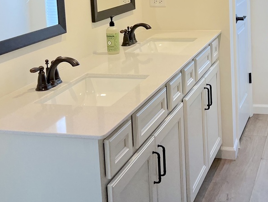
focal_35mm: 63
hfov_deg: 30.3
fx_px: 488
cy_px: 29
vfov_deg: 22.8
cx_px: 193
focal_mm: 5.7
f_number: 1.5
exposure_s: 1/120
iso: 64
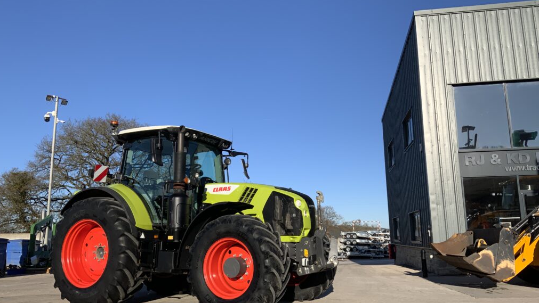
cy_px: 159
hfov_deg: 61.0
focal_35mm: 32
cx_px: 267
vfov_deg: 36.7
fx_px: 457
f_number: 1.8
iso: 16
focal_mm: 3
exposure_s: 1/2227
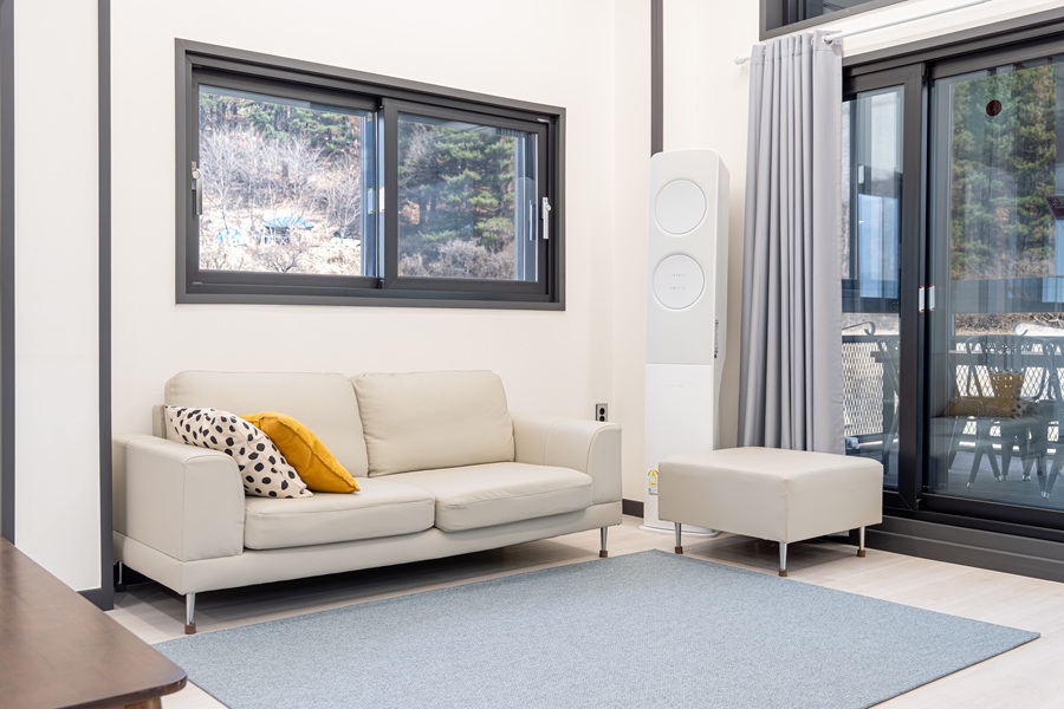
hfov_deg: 55.4
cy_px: 354
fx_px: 1014
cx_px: 532
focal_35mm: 34
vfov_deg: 38.6
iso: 100
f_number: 5.6
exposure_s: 1/15
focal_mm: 34.3
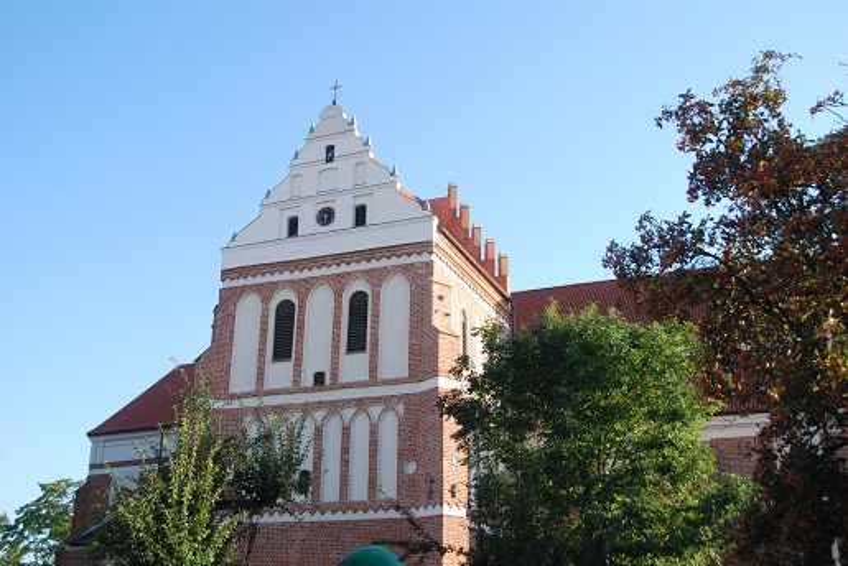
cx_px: 424
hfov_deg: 49.5
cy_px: 283
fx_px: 919
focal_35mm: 39
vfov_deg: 34.3
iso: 100
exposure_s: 1/160
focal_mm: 26
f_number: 6.3
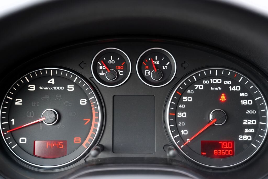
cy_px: 90
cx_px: 134
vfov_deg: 27.0
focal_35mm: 50
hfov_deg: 39.6
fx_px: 372
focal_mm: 50
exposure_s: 1/60
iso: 1250
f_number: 2.8
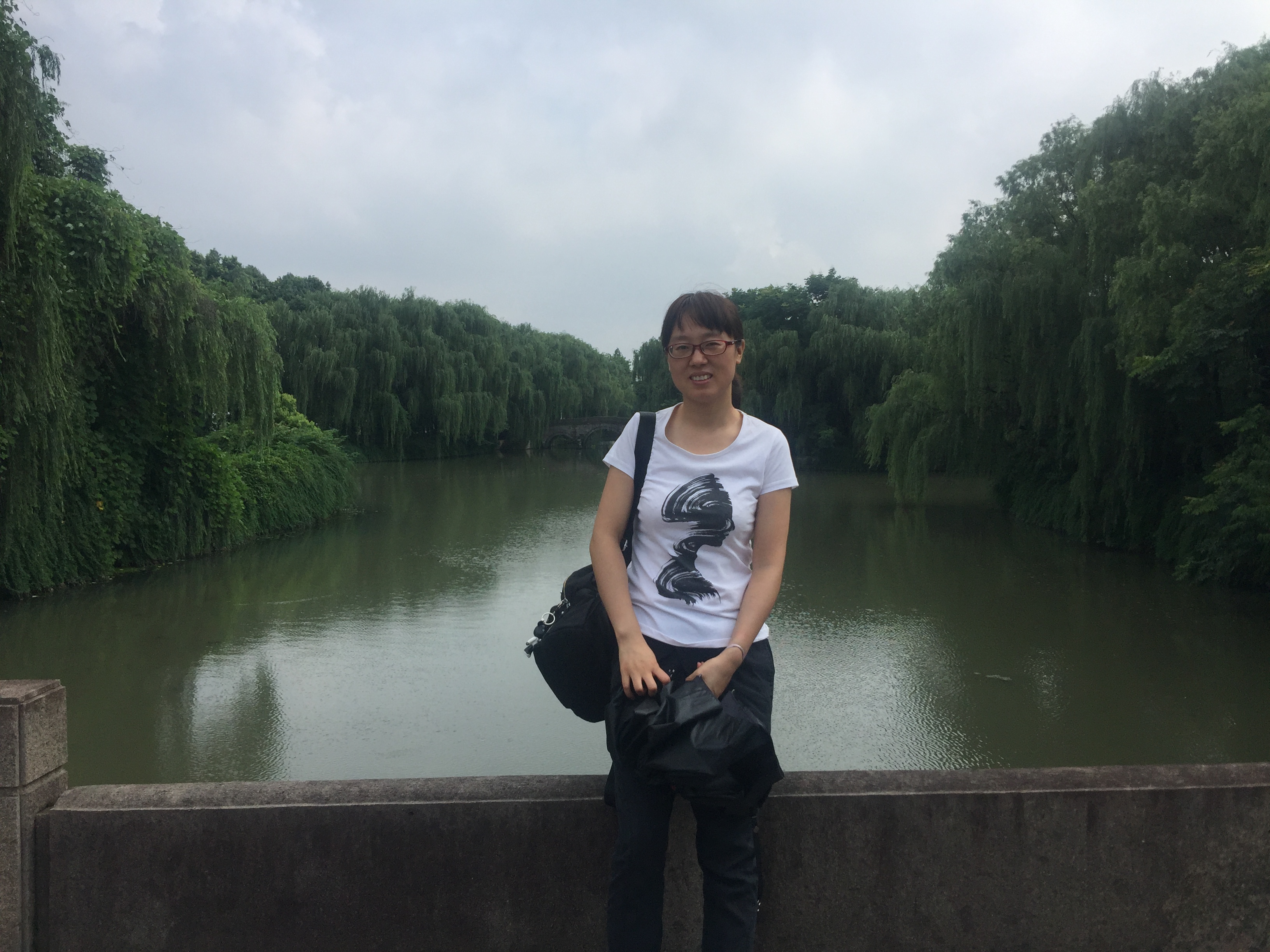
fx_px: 1064
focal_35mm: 29
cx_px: 635
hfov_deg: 61.7
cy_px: 476
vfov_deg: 48.2
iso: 32
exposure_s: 1/2825
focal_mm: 4.15
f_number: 2.2
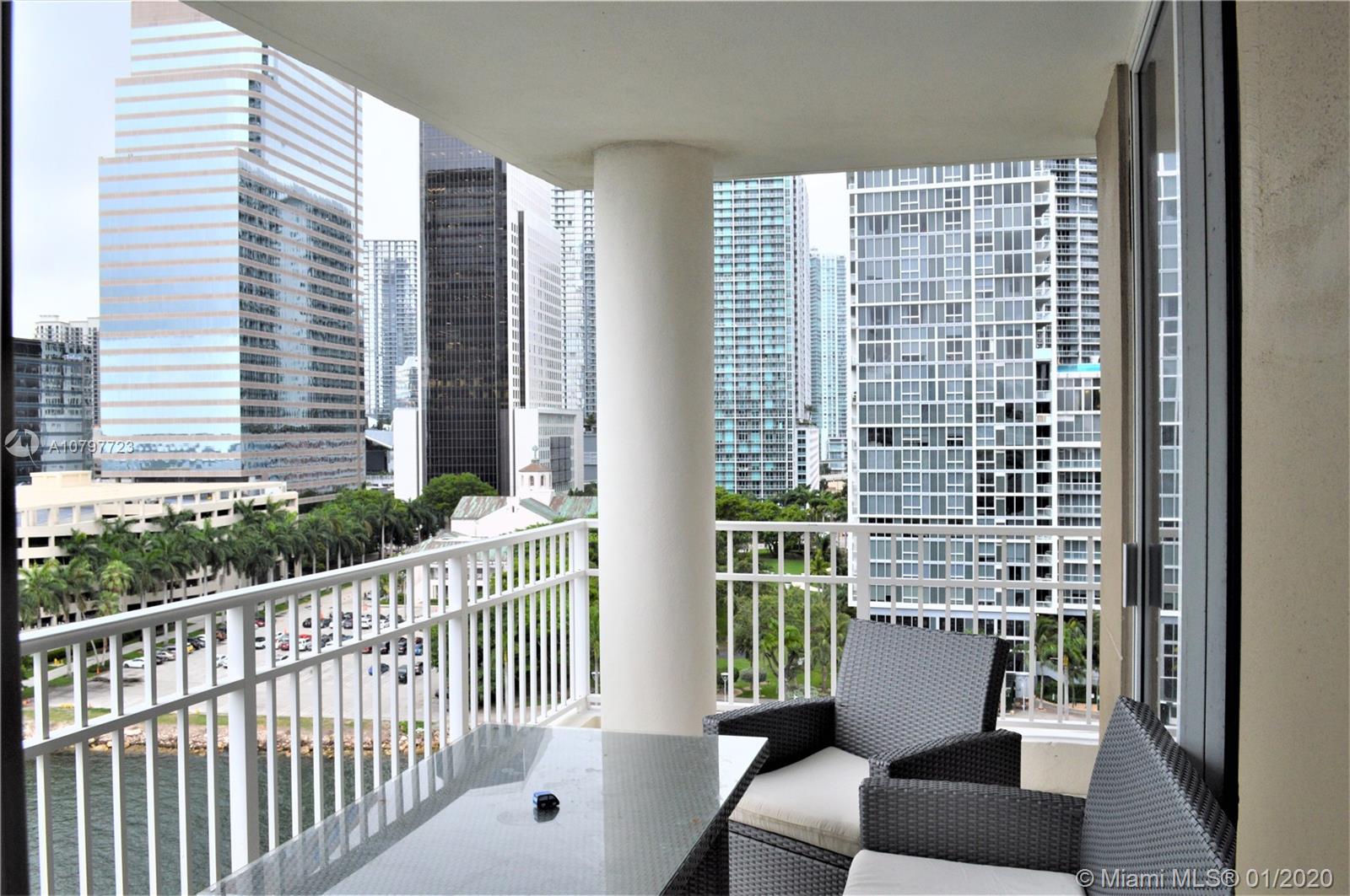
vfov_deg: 43.5
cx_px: 675
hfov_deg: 62.0
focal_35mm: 30
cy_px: 448
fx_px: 1124
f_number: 9
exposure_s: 1/125
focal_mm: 20
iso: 400
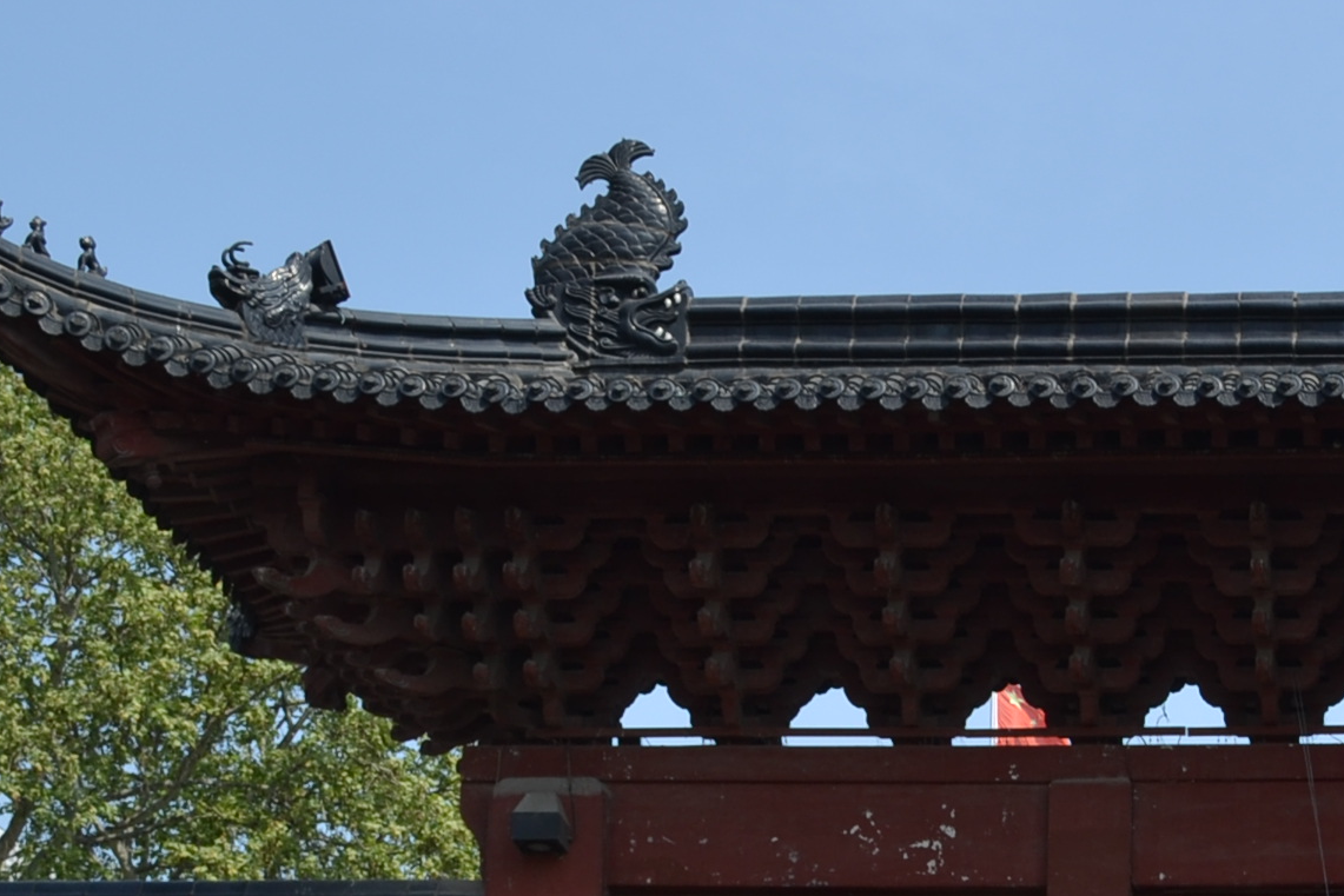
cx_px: 1492
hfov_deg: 18.1
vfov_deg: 12.0
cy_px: 1336
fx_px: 4070
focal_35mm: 109
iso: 100
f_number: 7.1
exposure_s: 1/200
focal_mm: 24
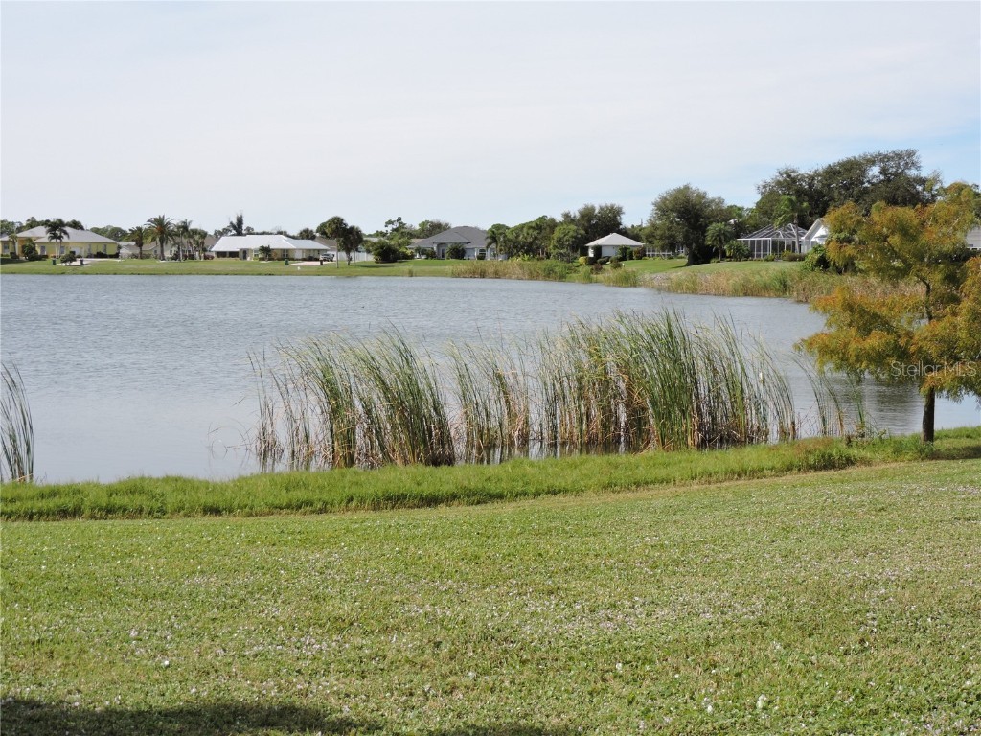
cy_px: 368
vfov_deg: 24.4
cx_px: 490
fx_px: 1700
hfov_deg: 32.2
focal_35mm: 60
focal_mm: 10.7
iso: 100
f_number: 3.7
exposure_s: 1/1000
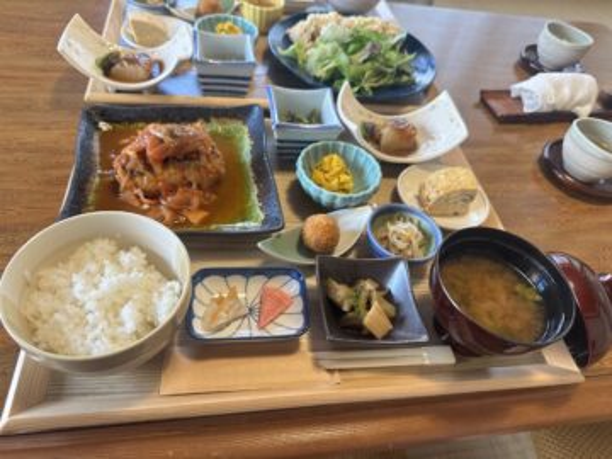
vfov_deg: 56.8
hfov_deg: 71.6
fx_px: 424
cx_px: 306
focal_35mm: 24
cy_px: 230
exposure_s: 1/60
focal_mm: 6.86
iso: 250
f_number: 1.78
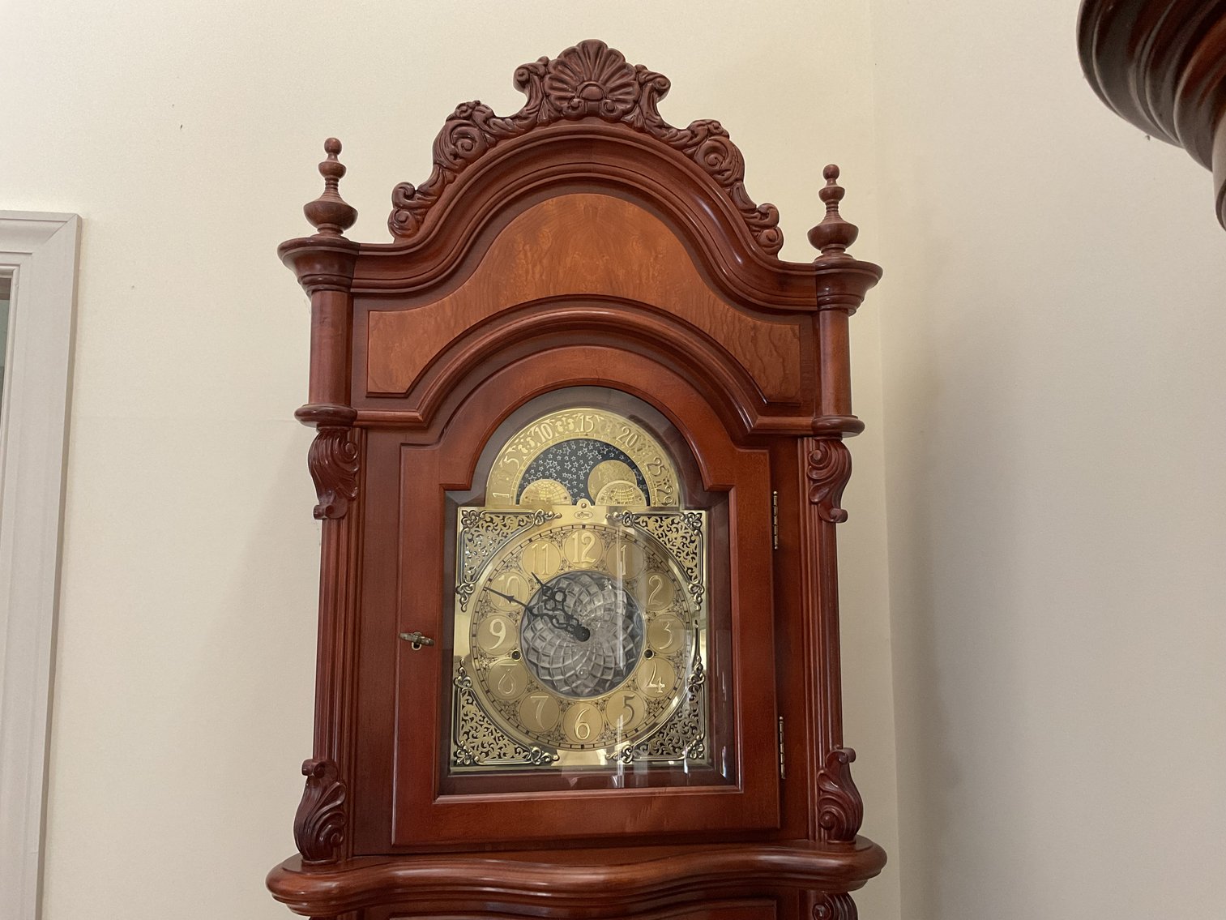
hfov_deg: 61.7
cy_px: 460
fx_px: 1027
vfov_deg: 48.2
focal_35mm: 29
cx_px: 613
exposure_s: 1/60
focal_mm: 3
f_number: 1.8
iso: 125
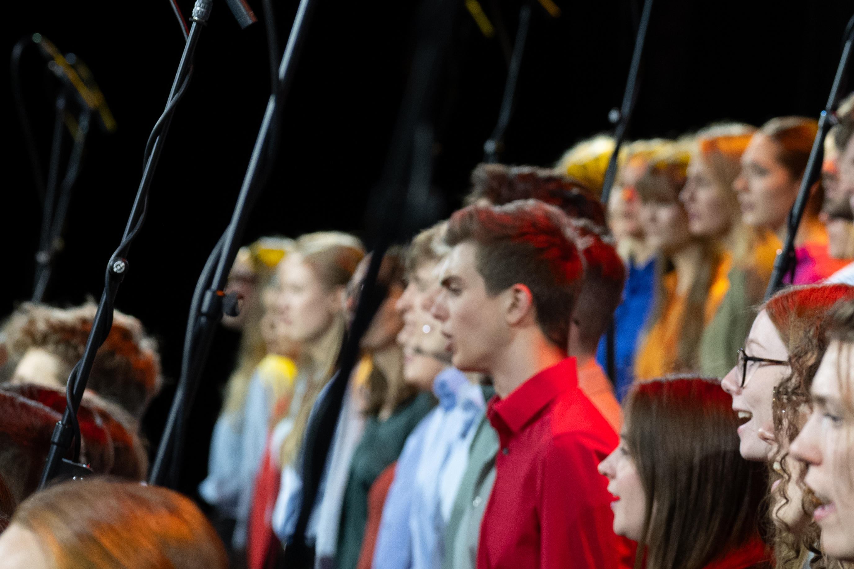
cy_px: 238
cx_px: 1068
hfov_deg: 8.0
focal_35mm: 255
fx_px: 6049
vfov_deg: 5.4
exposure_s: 1/160
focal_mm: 85
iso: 800
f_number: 3.5
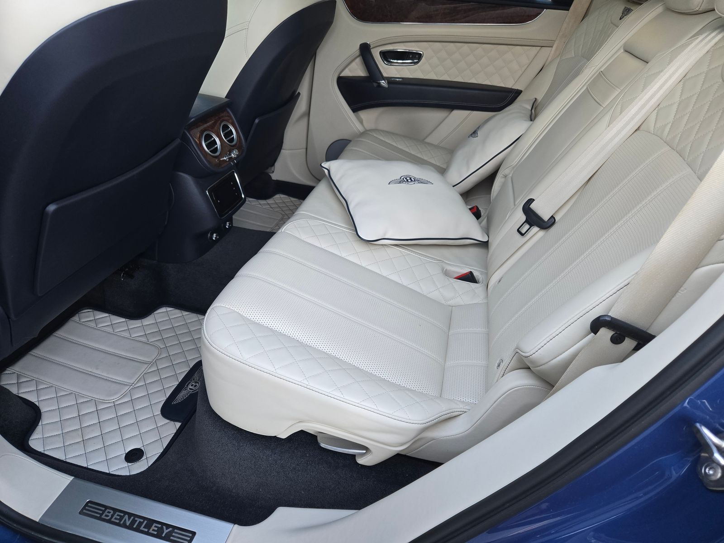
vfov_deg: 58.9
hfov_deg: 73.9
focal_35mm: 23
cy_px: 272
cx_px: 362
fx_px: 481
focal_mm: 5.4
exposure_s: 1/180
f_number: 1.8
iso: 200
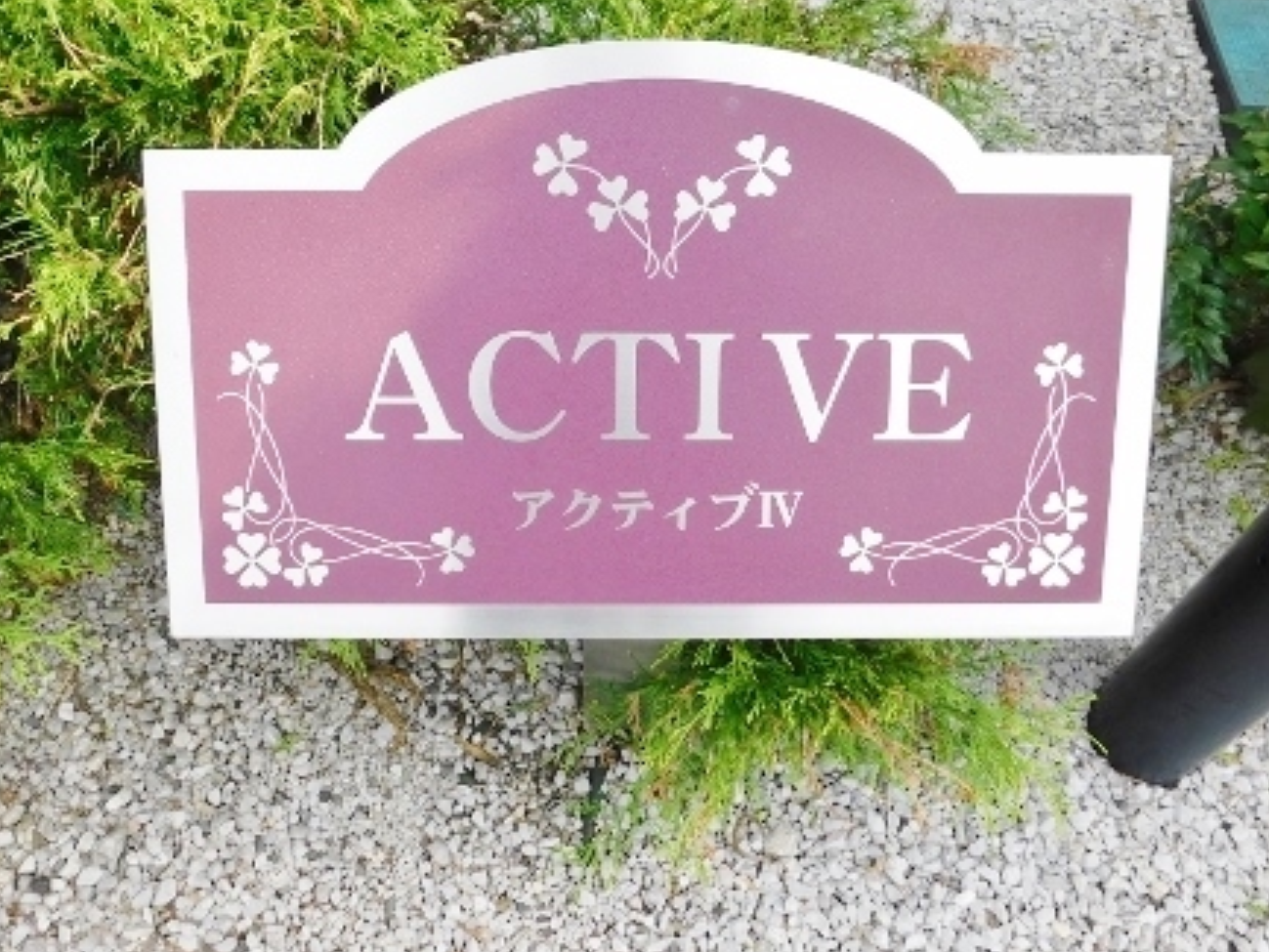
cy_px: 372
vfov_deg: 41.6
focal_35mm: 34
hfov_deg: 53.9
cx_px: 621
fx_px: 1247
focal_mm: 4
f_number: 3
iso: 125
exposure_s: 1/640
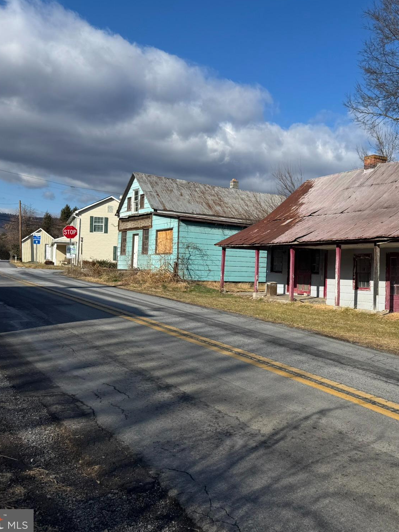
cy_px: 264
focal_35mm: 33
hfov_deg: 41.4
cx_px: 310
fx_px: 507
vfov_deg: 55.3
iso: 80
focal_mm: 6.76
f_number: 1.78
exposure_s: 1/7092
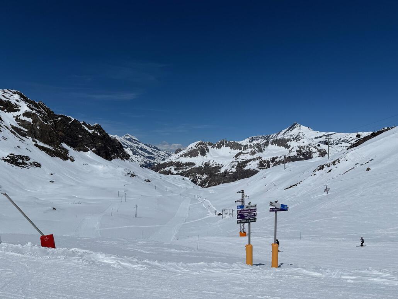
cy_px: 150
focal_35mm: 24
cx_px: 199
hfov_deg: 71.6
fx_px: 276
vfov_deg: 56.8
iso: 50
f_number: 1.78
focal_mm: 6.76
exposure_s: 1/22727
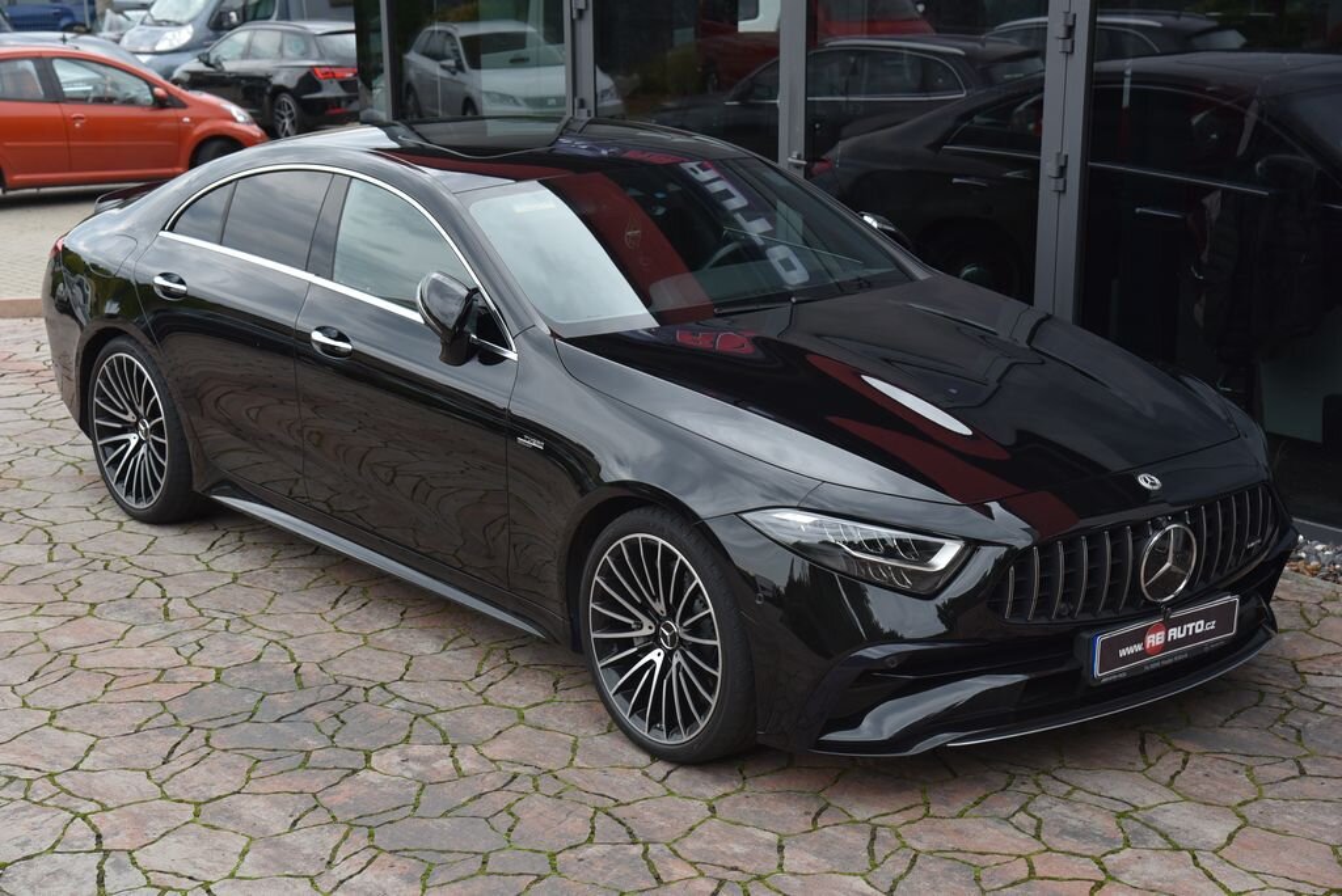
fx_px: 2163
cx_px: 671
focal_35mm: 58
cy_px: 448
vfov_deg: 23.4
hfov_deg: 34.5
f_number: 6.3
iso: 500
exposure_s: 1/160
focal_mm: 58
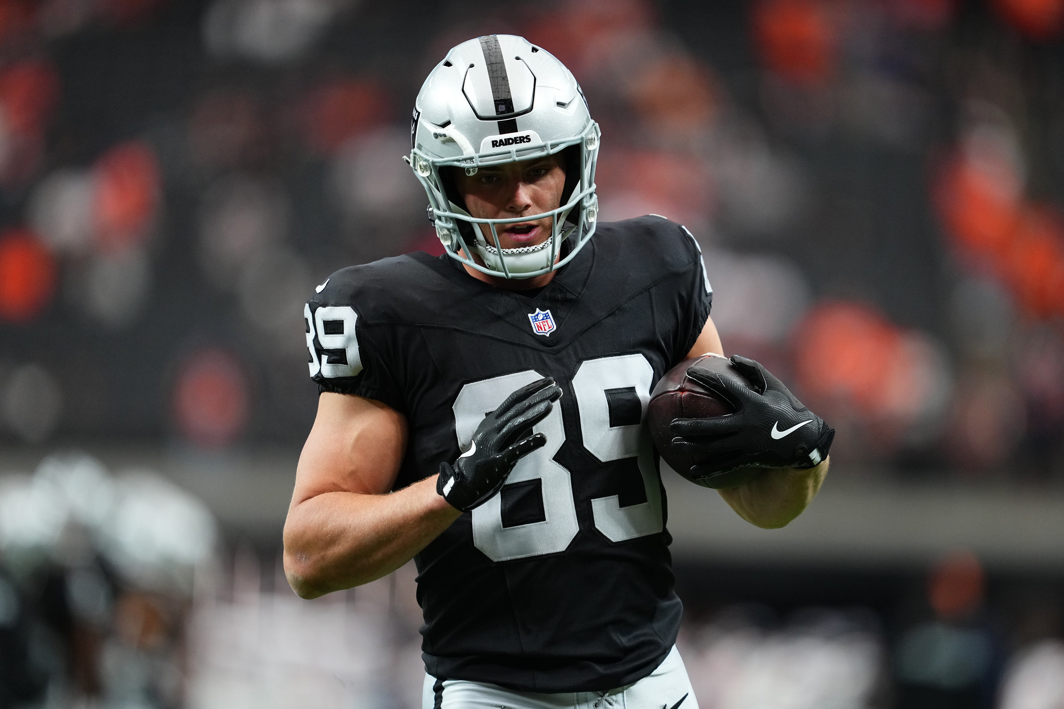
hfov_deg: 5.2
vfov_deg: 3.4
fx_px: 11821
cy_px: 354
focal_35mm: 400
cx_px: 532
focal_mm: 400
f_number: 2.8
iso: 2500
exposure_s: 1/1600
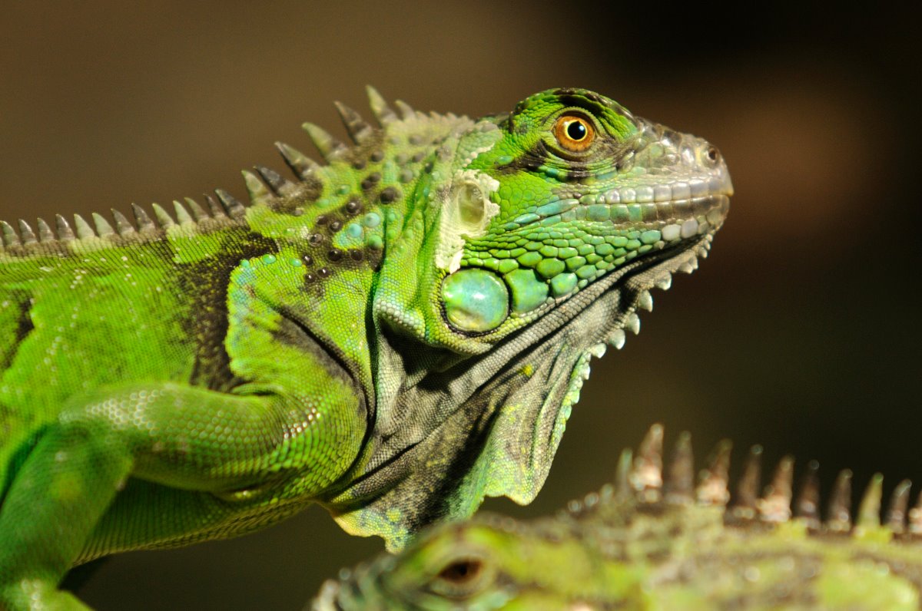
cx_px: 461
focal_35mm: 300
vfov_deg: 4.6
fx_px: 7671
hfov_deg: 6.9
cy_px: 306
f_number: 4
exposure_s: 1/800
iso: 500
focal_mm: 200
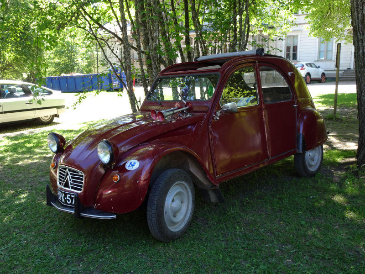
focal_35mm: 33
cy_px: 137
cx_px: 182
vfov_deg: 42.9
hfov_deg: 55.4
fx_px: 348
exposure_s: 1/40
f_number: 4
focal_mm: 5.61
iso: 80
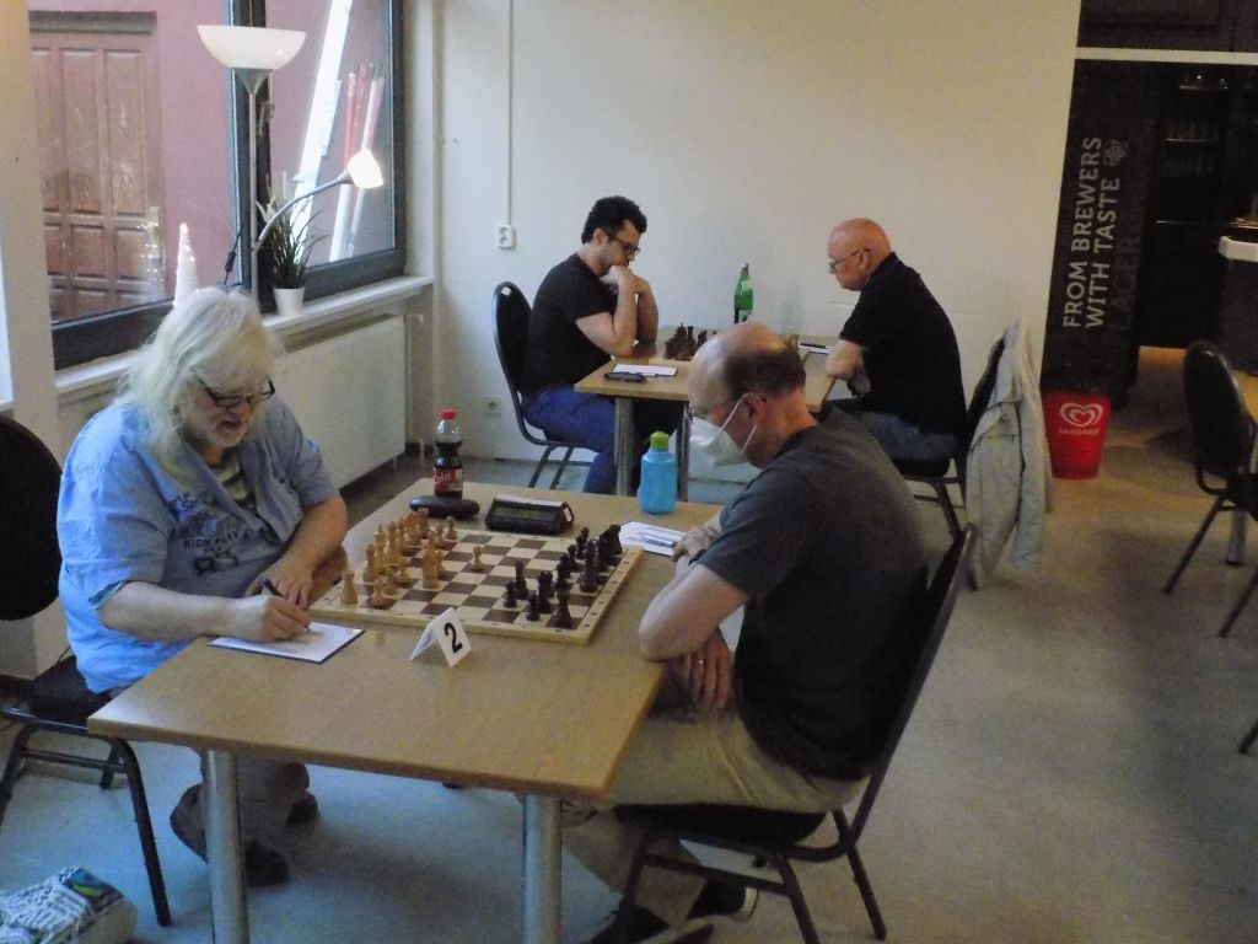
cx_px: 629
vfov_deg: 38.7
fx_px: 1345
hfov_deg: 50.1
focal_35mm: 37
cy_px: 472
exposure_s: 1/250
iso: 1600
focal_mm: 6.6
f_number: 3.5
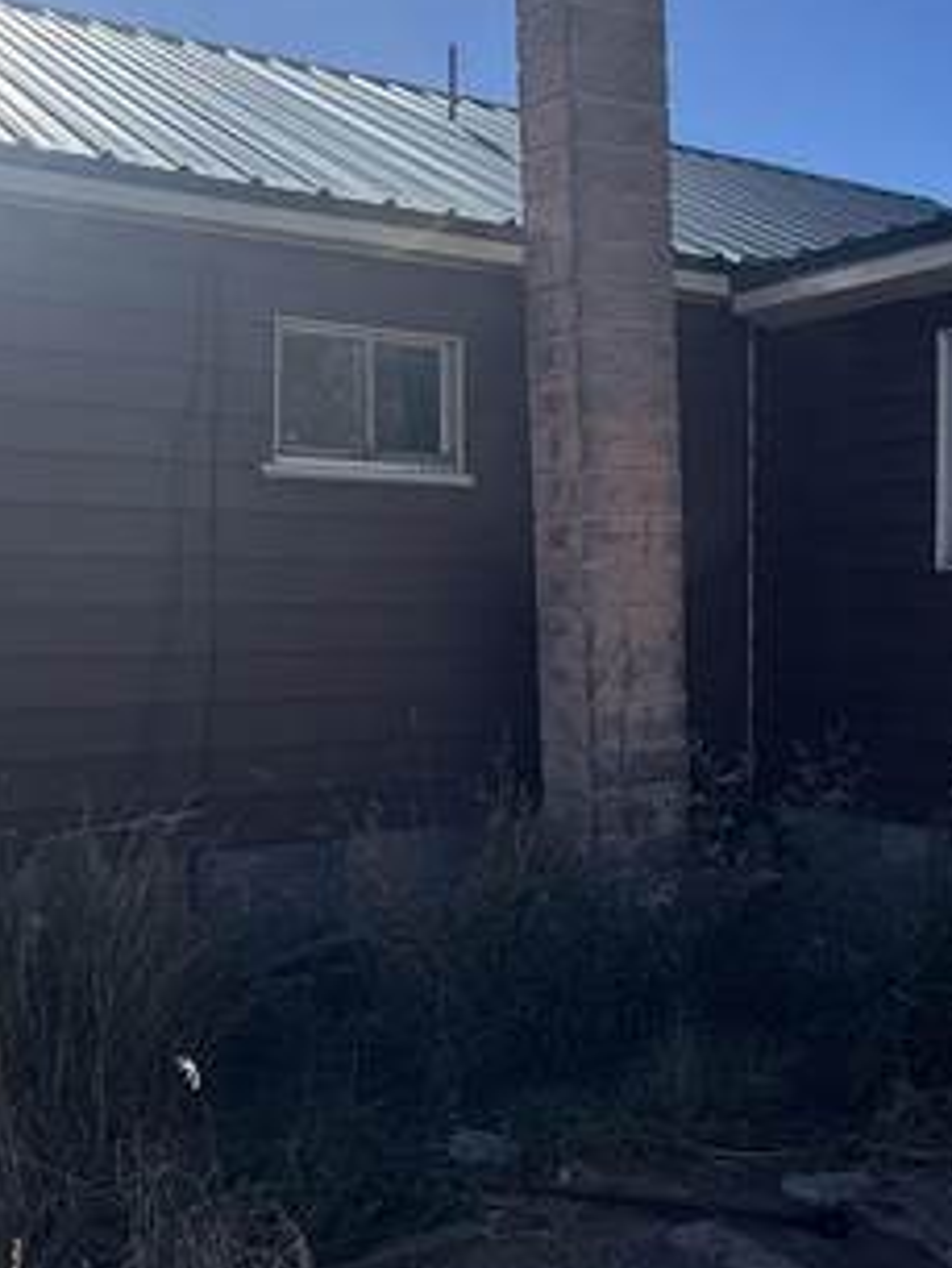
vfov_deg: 42.9
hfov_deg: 32.4
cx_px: 682
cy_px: 574
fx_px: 1612
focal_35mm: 44
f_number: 2.2
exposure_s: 1/1217
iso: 40
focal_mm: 2.22
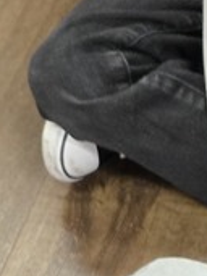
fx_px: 1102
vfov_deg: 13.1
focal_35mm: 138
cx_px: 256
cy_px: 475
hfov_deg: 10.5
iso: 800
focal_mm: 6.3
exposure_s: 1/120
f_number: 1.7
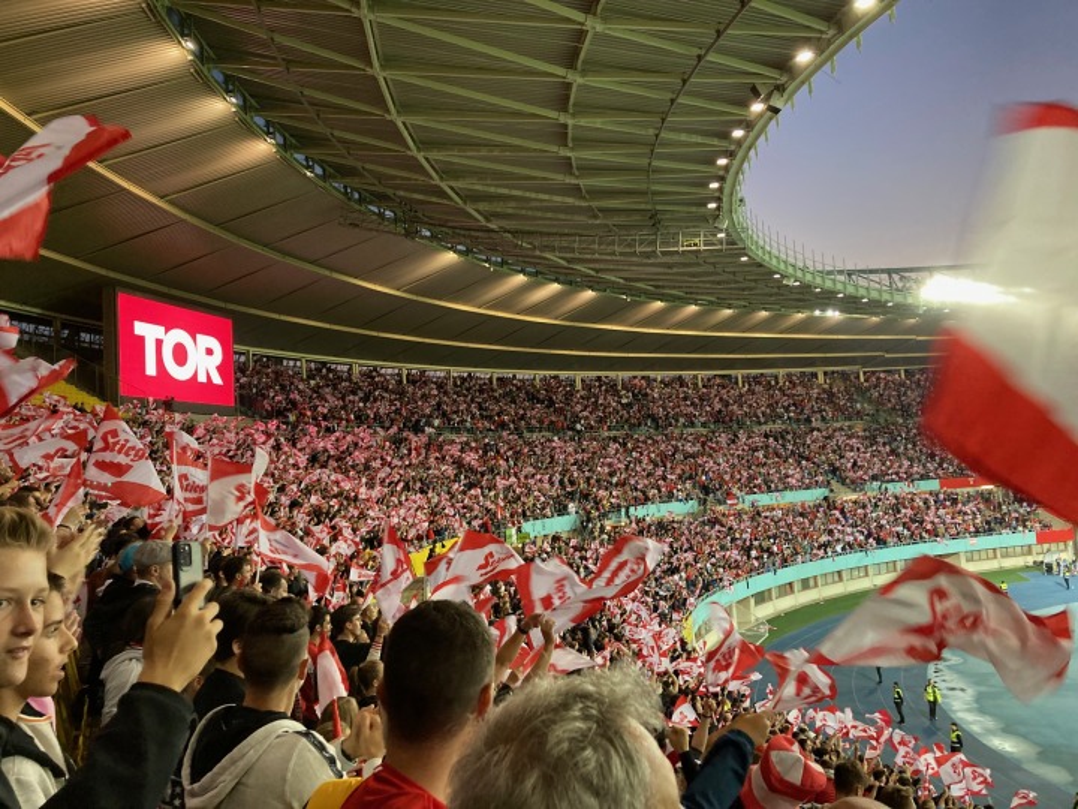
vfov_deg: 49.7
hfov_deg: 63.4
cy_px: 404
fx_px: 872
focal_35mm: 28
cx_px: 539
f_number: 1.8
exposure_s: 1/50
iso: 250
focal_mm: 3.99
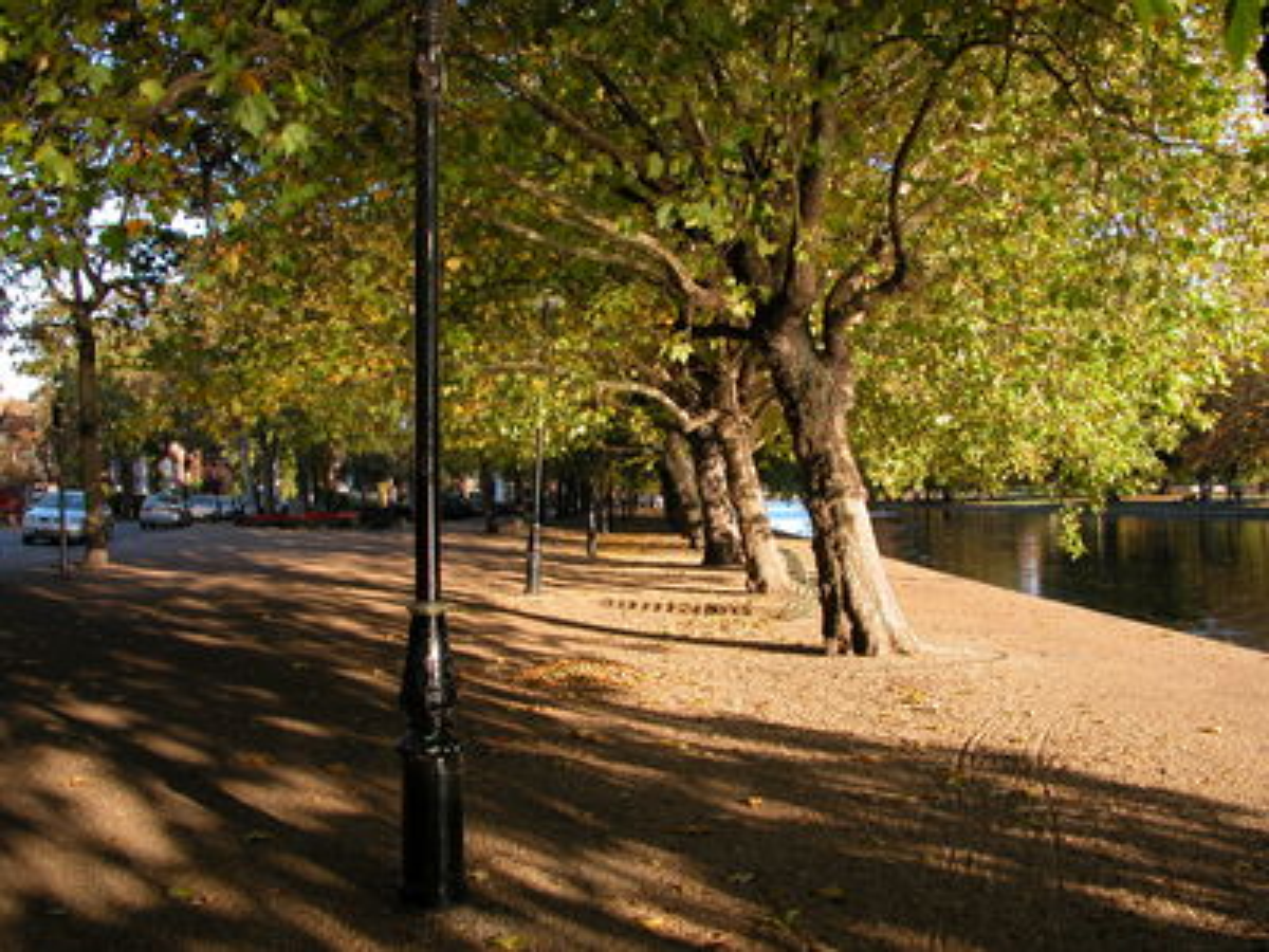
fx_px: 1283
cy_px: 476
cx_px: 634
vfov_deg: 40.7
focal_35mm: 35
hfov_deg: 52.6
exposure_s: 1/138
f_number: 4.5
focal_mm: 8.9
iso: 100
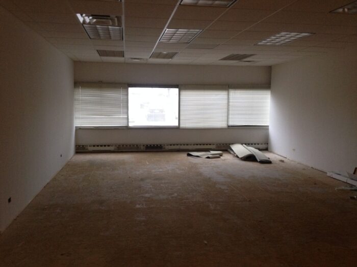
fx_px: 361
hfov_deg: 52.6
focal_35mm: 35
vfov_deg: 40.7
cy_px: 134
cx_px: 178
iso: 200
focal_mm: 4.28
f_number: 2.4
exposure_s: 1/20
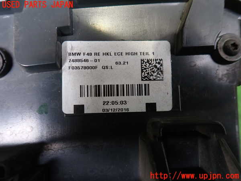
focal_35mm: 25
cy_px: 90
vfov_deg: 54.9
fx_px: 174
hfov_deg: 69.4
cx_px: 120
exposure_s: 1/30
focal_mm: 4.5
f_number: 2
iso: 200
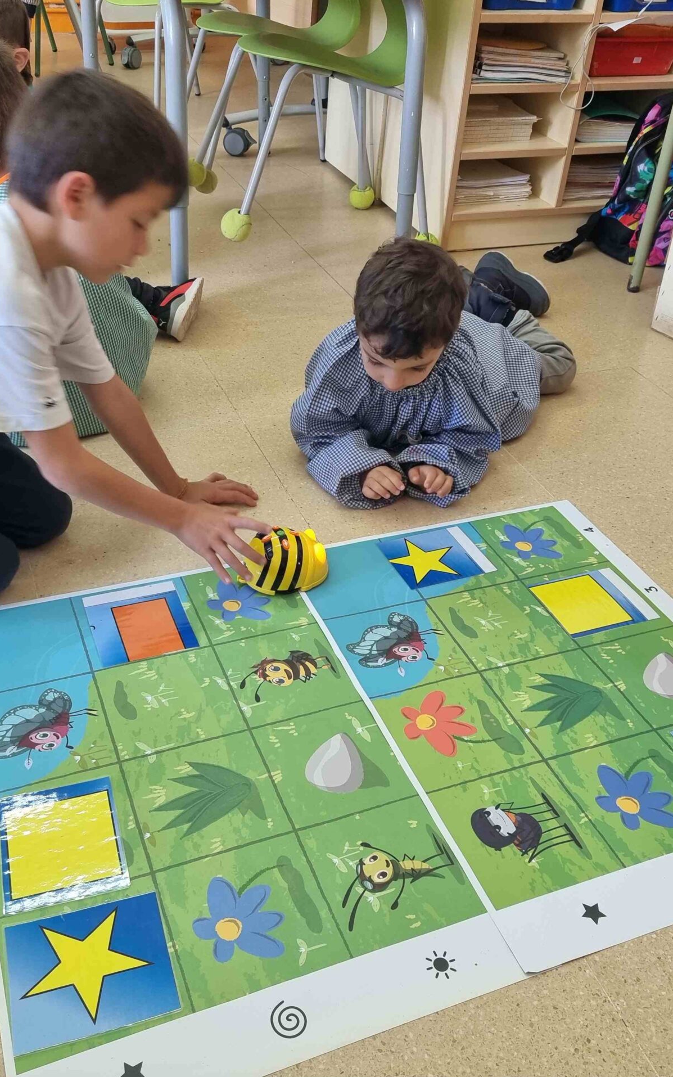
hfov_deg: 37.3
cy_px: 538
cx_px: 322
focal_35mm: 34
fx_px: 998
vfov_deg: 56.7
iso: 200
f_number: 1.8
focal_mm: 6.7
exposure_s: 1/100
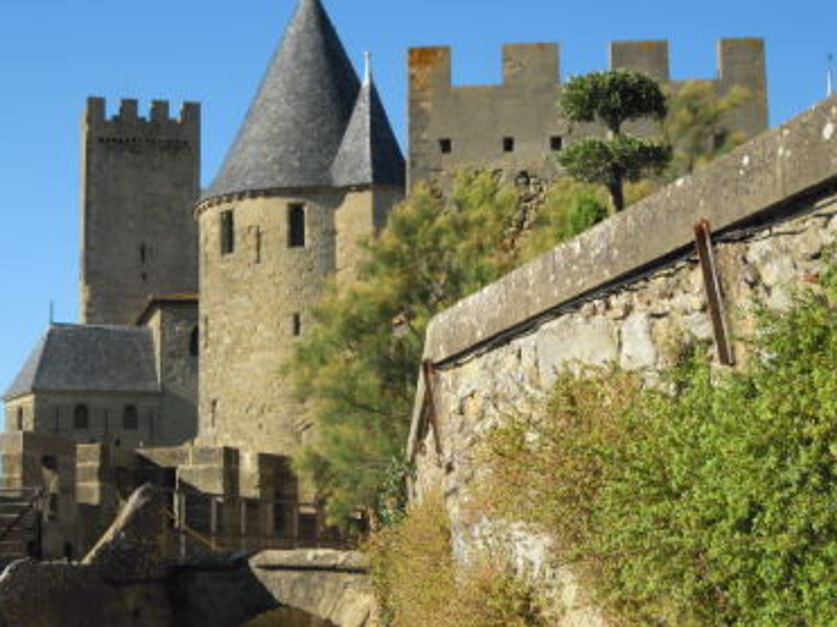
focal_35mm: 62
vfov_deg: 23.6
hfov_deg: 31.0
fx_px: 1499
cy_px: 385
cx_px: 289
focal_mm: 8.3
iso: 100
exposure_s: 1/800
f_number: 3.4
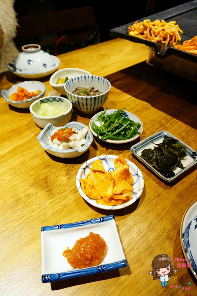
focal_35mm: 27
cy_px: 148
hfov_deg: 47.9
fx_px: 222
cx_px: 98
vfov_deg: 67.4
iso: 3200
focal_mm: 18
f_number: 4.5
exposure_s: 1/100
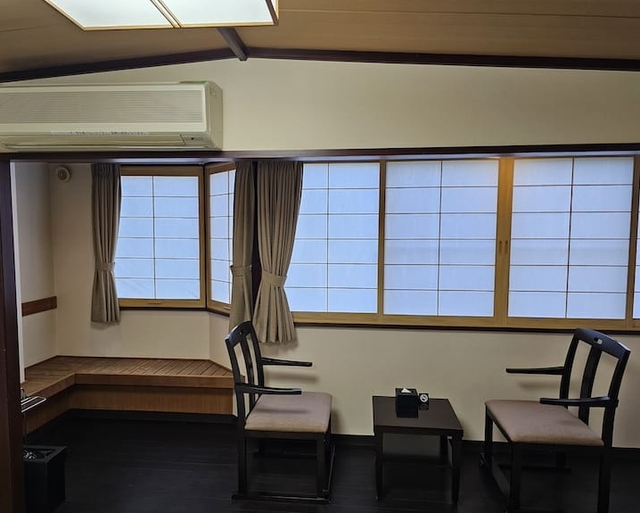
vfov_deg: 56.8
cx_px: 315
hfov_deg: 68.1
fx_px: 474
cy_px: 265
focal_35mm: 25
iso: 125
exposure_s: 1/100
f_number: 1.7
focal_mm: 6.3
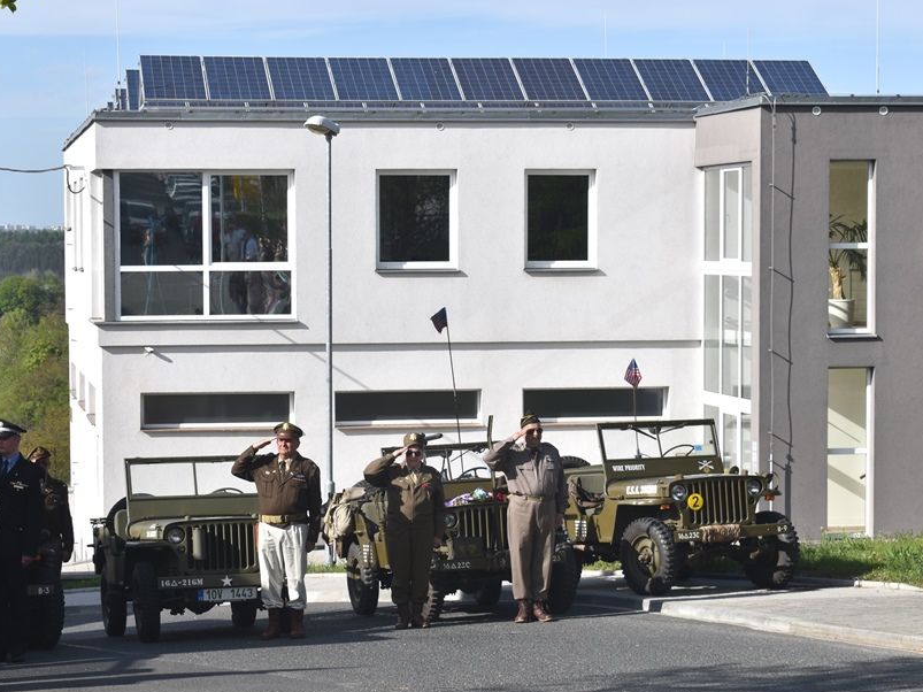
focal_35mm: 92
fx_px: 2453
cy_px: 383
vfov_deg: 16.1
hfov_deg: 21.3
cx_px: 343
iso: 100
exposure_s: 1/320
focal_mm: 50
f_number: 8
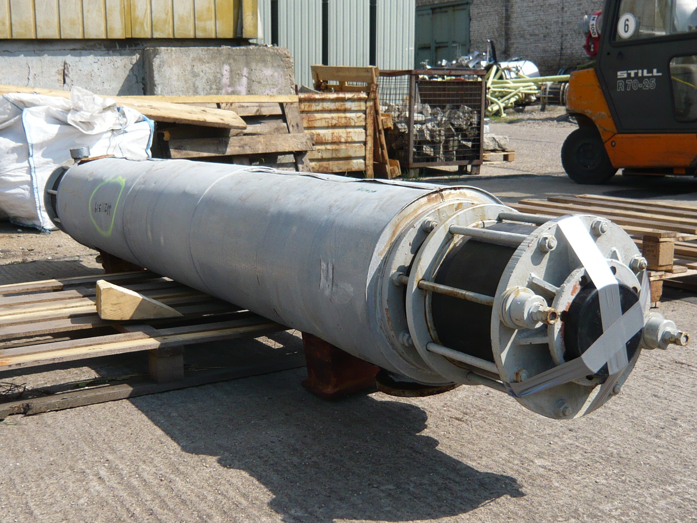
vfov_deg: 32.2
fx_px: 906
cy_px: 262
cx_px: 348
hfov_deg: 42.1
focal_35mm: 45
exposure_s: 1/125
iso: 100
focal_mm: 4.9
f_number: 8
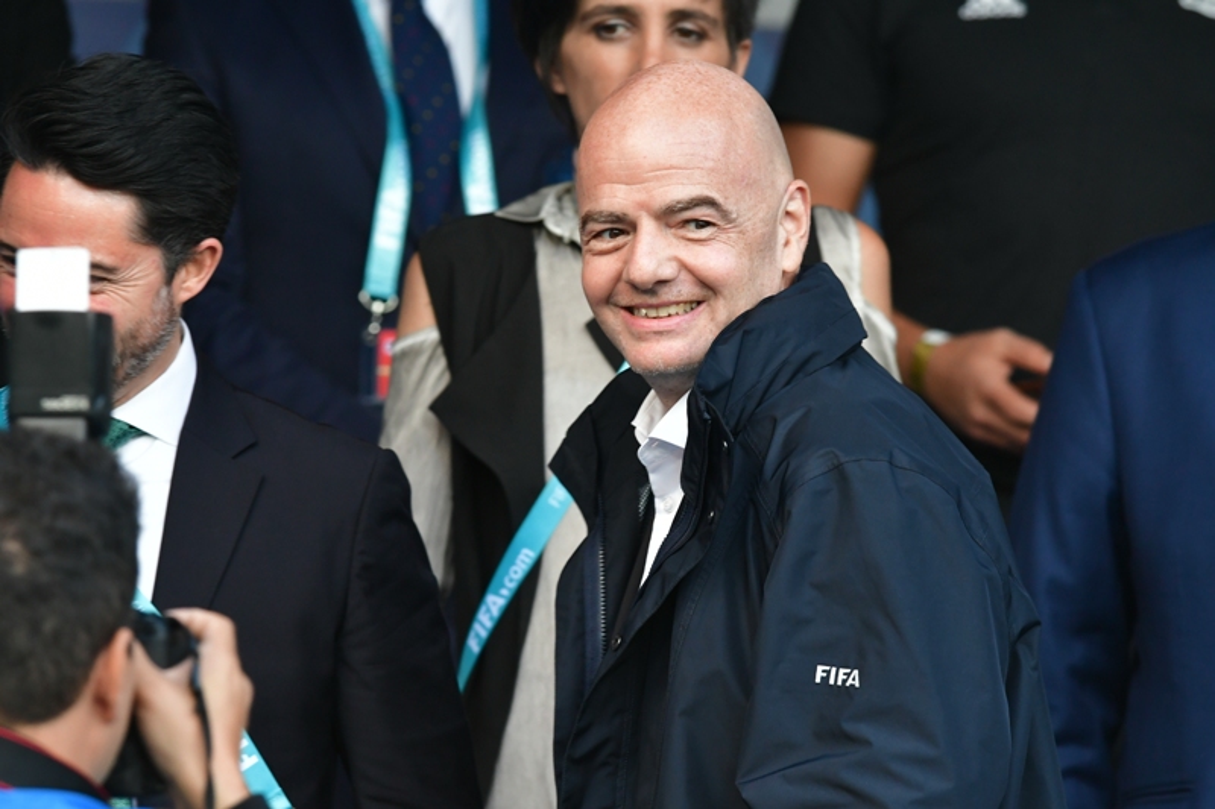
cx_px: 608
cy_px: 404
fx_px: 20245
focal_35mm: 600
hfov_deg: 3.4
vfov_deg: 2.3
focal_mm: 400
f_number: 6.3
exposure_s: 1/250
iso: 1600
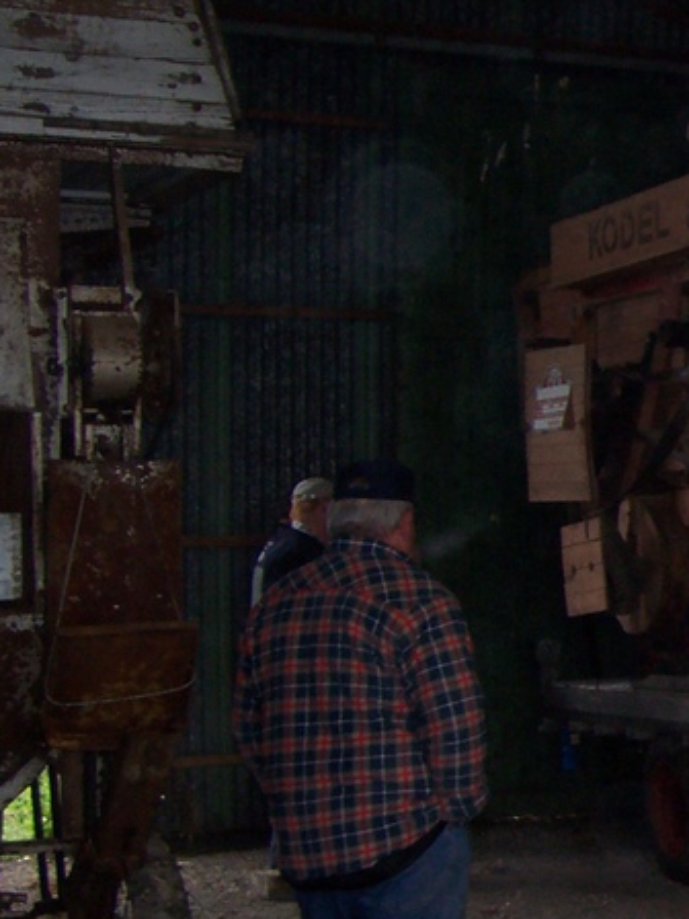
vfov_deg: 21.5
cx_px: 1216
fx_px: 2415
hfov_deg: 14.4
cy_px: 478
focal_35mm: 91
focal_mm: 5.6
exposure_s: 1/64
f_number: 2.7
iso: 80
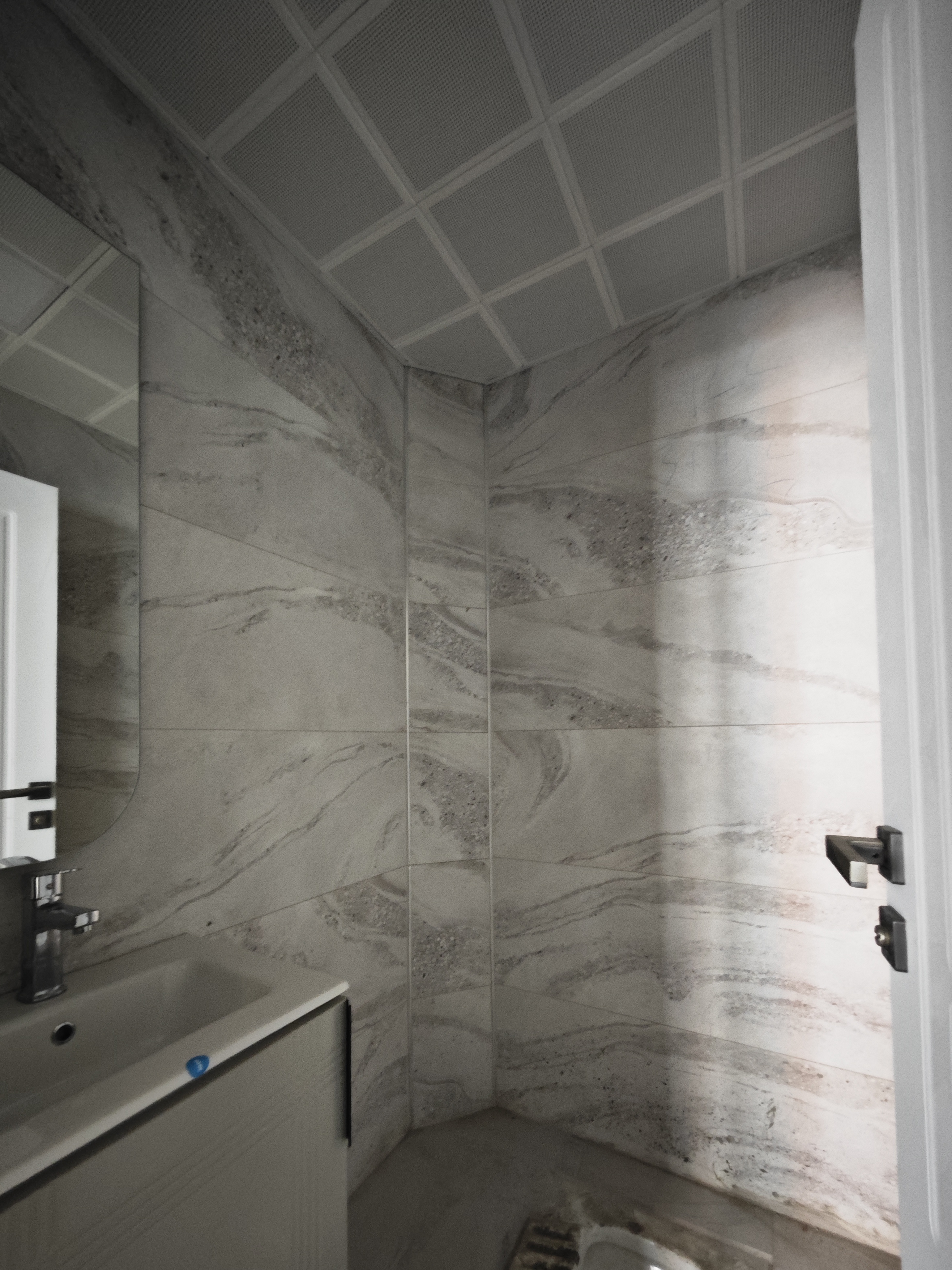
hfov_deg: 85.6
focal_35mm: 14
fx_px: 513
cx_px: 460
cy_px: 722
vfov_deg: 101.4
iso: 1250
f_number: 1.8
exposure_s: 1/16.7
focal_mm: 2.03
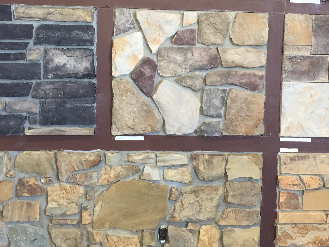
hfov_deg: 35.5
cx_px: 180
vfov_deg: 26.8
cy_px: 73
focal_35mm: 54
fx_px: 513
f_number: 2.2
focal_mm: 4.15
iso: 64
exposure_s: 1/30
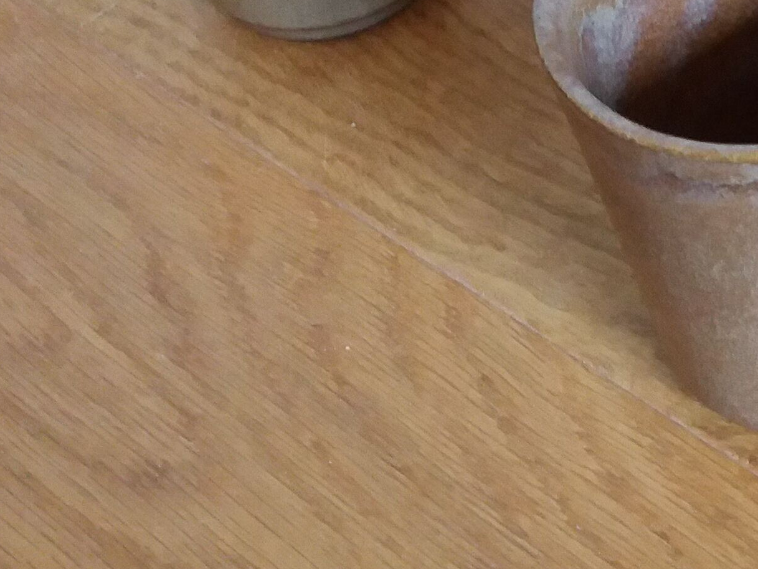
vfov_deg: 14.6
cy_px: -257
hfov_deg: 18.5
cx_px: 1109
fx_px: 2080
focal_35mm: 95
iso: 200
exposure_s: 1/17
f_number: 1.9
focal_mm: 3.7
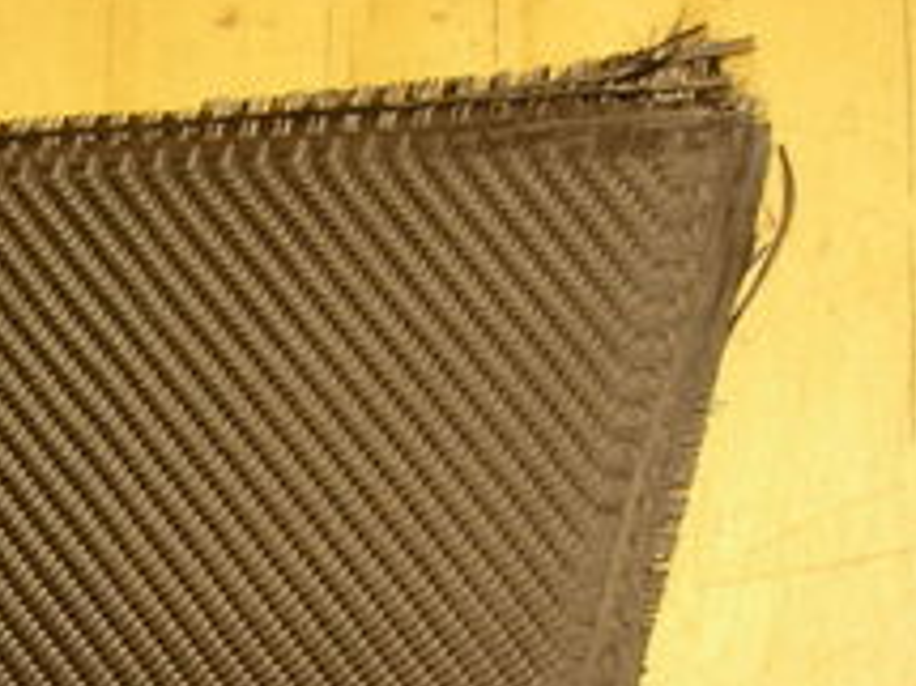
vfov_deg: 12.9
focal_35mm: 110
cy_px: 963
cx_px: -285
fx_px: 2909
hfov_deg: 16.8
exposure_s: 1/25
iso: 100
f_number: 2.7
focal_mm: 6.2
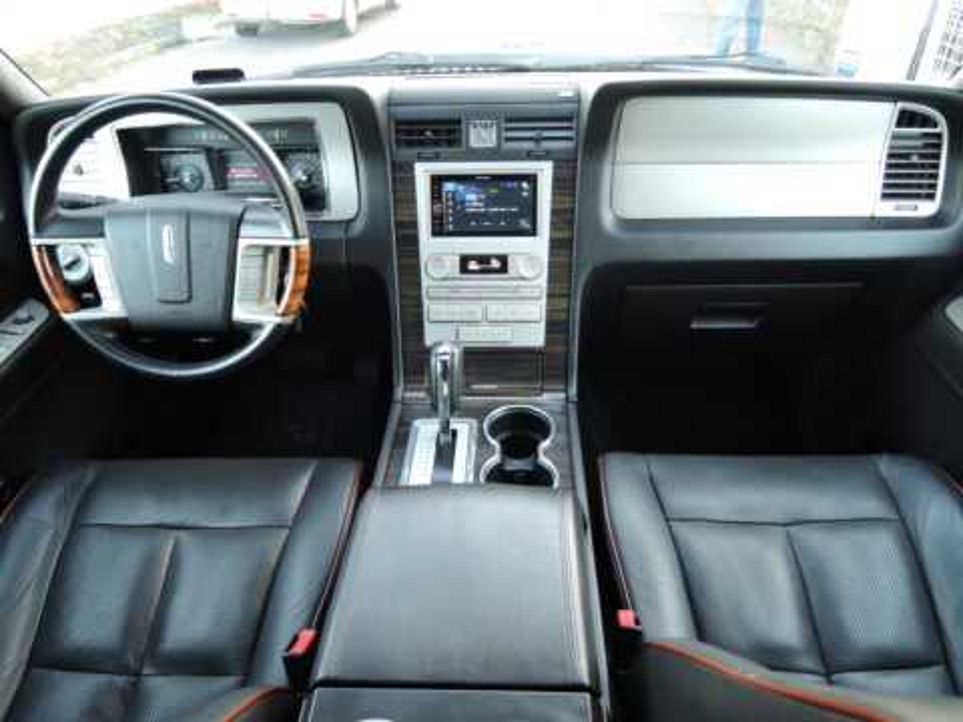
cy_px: 361
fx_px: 668
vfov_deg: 56.8
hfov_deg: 71.6
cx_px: 482
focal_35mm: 24
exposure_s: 1/30
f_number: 2
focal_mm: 5.1
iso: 360
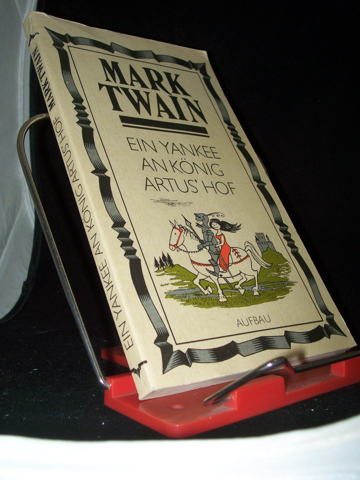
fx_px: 582
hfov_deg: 34.3
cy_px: 240
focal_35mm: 42
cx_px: 180
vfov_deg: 44.8
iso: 80
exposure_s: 1/60
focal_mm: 7
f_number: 2.8
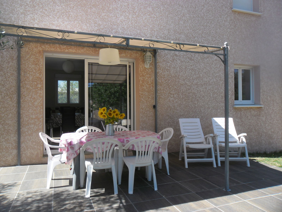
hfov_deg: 65.3
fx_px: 220
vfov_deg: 51.4
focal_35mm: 27
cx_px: 141
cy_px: 106
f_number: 3.5
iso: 80
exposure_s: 1/449
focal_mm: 4.9
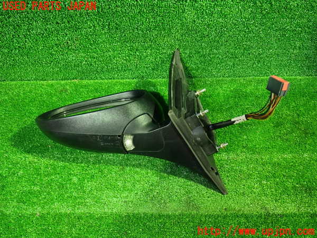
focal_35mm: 30
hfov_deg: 60.0
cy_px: 119
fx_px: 275
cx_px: 158
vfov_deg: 46.8
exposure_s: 1/25
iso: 800
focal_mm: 5.4
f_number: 2.3
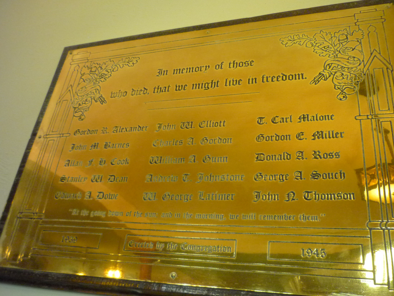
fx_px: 364
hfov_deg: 56.8
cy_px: 148
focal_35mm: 32
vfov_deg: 44.2
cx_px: 197
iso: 400
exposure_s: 1/15
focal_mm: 5.2
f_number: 3.3
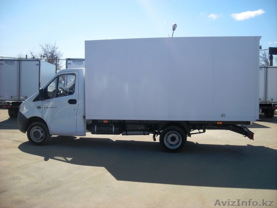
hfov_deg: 52.6
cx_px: 138
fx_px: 280
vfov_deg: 40.7
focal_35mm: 35
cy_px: 104
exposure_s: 1/220
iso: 64
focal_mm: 5.7
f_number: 5.7
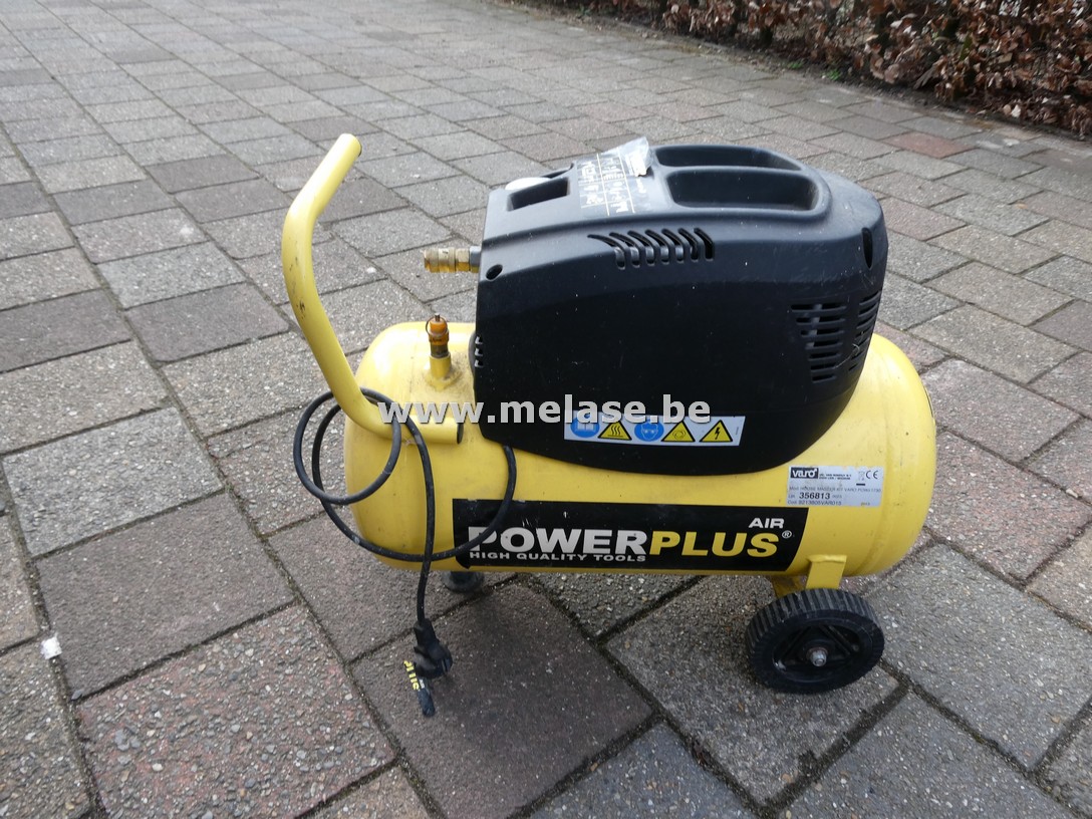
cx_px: 546
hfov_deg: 71.6
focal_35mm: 24
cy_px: 410
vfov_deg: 56.8
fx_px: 757
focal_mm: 4.3
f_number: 3.3
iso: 80
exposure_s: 1/200
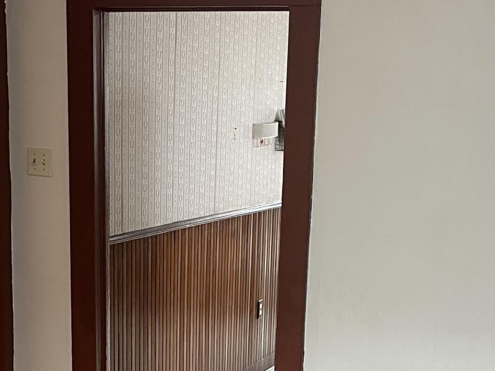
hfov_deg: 26.3
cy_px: 365
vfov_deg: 19.4
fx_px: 1058
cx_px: 216
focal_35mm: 74
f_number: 1.6
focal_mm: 4.2
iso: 320
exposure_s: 1/60
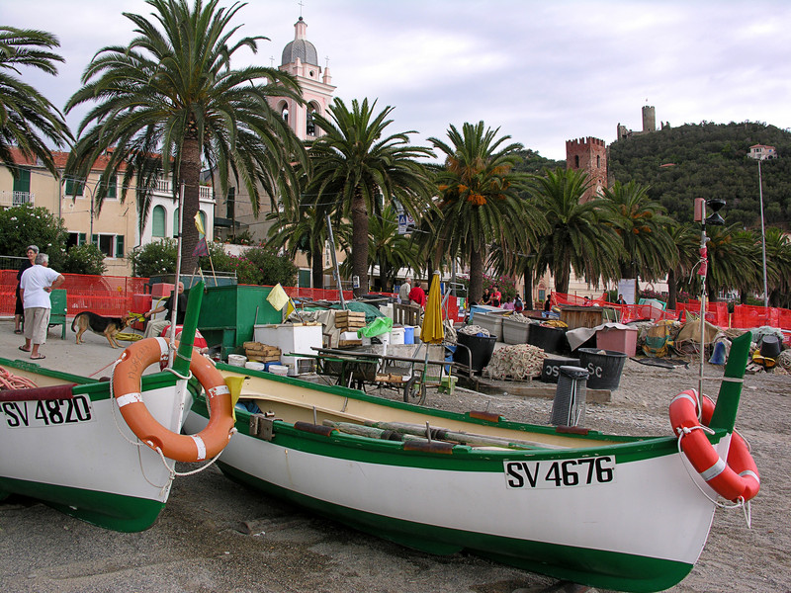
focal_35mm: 35
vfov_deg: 40.7
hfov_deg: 52.6
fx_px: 800
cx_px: 396
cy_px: 296
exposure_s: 1/134
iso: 50
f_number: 5
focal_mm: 8.9
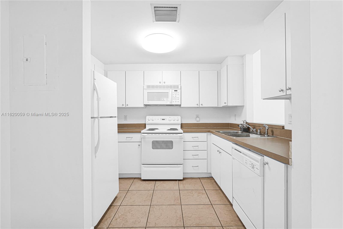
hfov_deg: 96.7
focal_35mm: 16
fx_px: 152
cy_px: 114
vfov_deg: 73.7
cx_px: 172
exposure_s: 1/30
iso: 2000
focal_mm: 16
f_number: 8
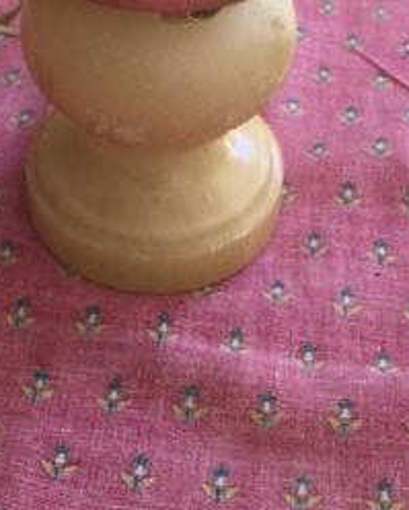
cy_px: -132
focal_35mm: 78
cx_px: 152
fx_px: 1178
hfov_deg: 19.7
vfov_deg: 22.2
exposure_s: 1/100
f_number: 2.4
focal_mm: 3.3
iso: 50
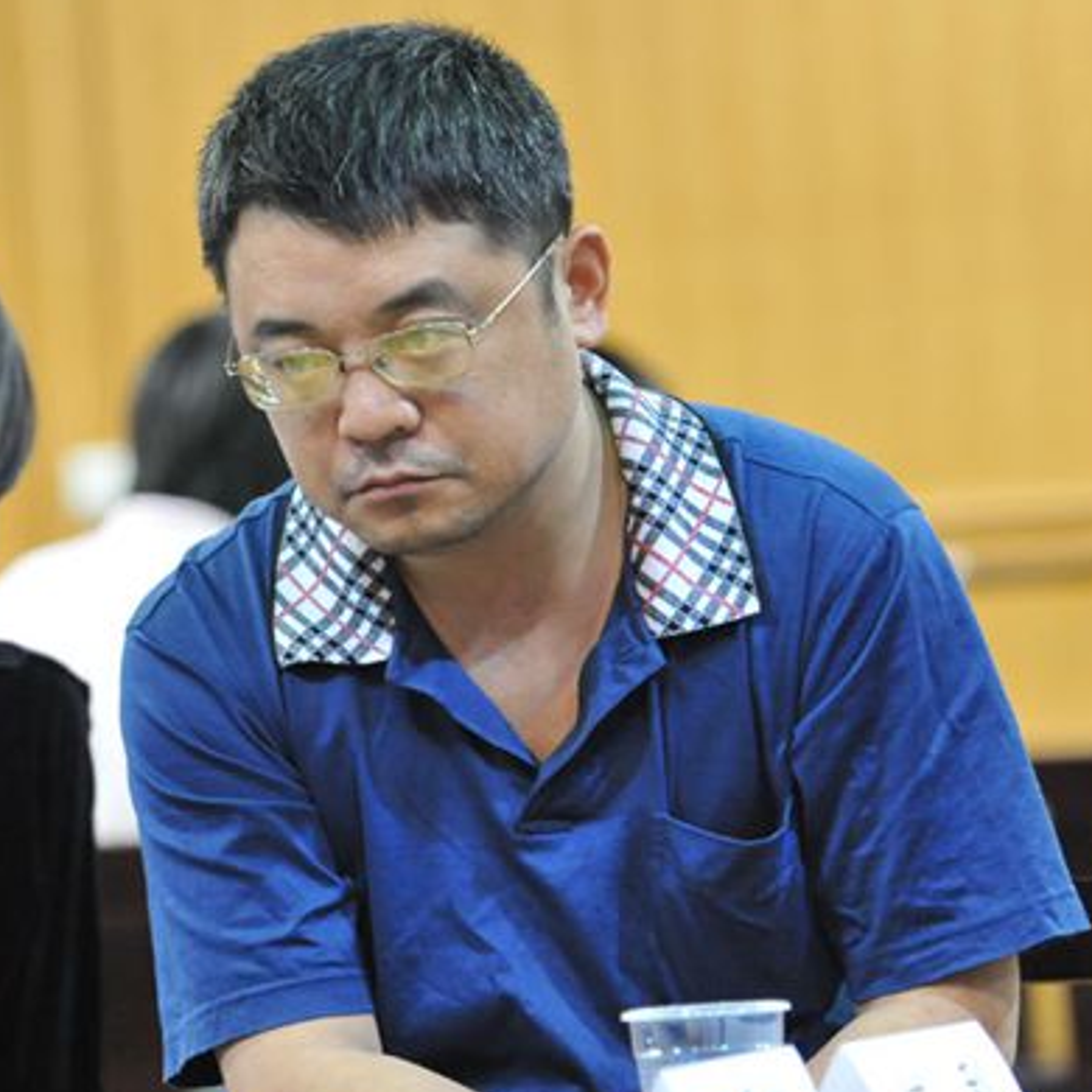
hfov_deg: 6.8
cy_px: 622
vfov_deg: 6.8
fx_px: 9166
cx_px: 258
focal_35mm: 257
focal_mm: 105
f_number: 3.2
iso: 1250
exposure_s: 1/15
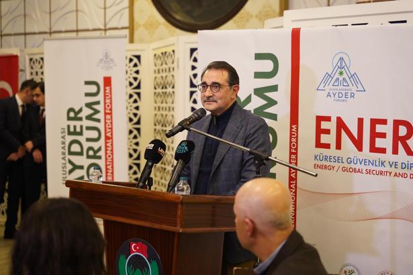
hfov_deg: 28.8
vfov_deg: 19.5
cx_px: 206
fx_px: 803
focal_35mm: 70
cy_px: 138
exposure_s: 1/100
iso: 2000
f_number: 2.8
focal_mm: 70
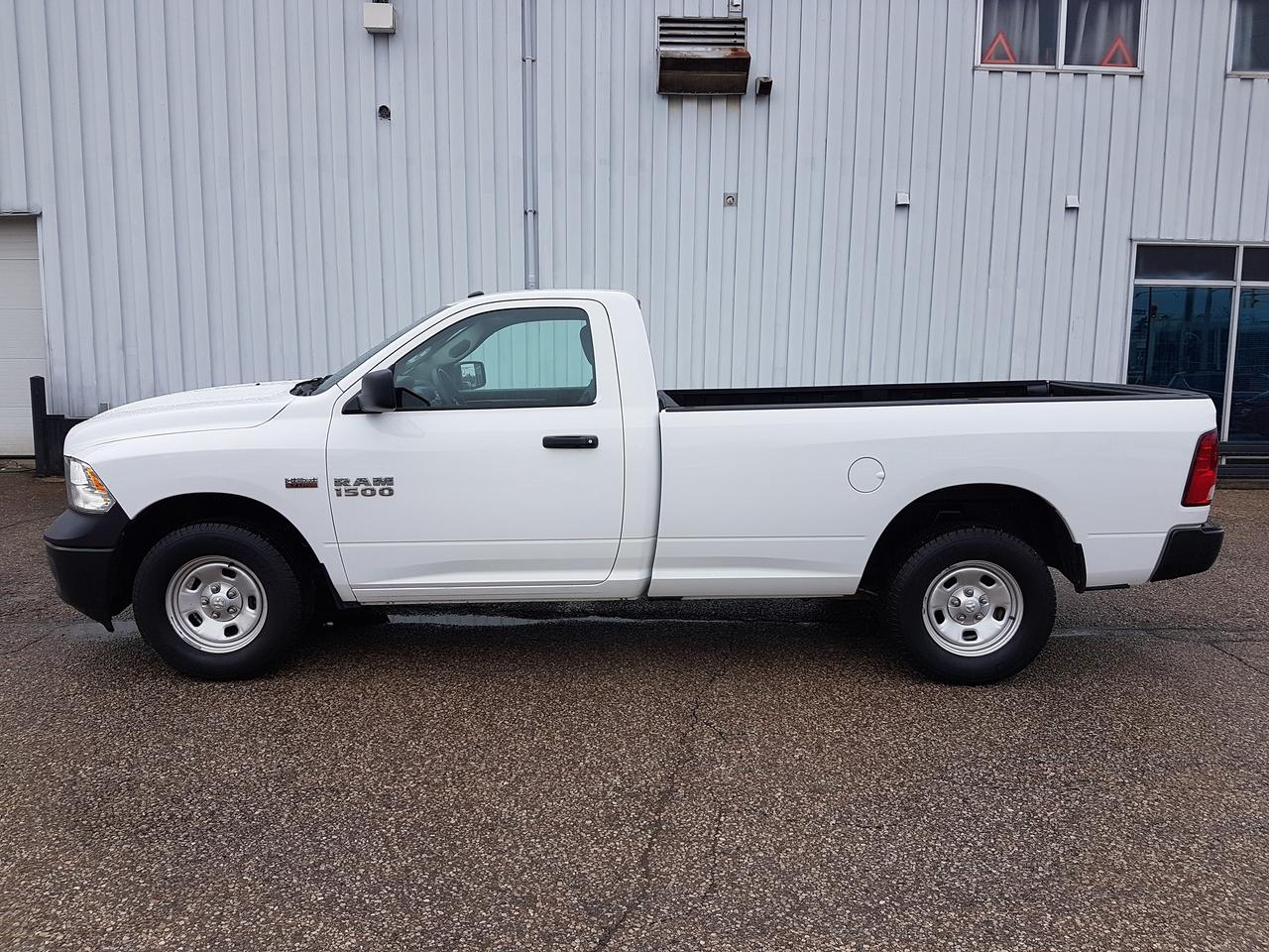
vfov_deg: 53.1
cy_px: 476
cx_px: 634
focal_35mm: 26
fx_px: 953
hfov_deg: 67.3
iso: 40
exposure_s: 1/736
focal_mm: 4.2
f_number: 1.7
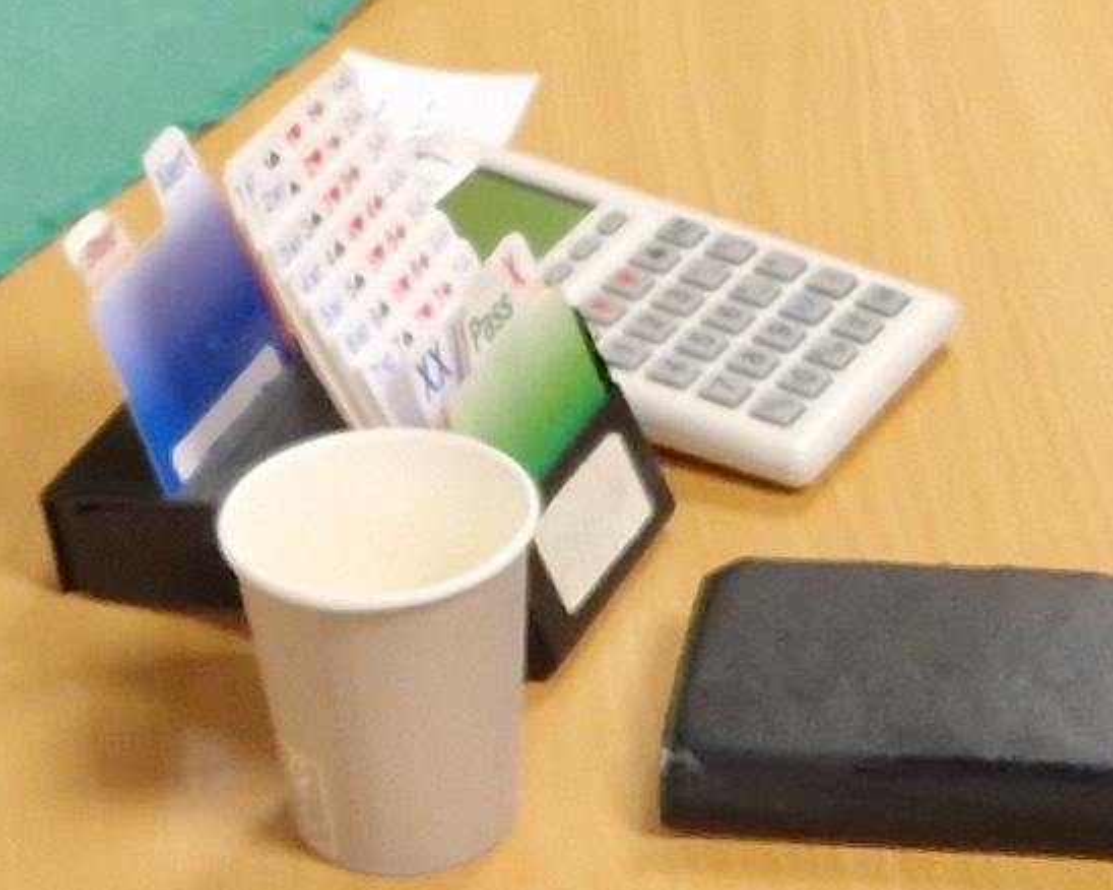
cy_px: -372
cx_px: 187
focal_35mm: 164
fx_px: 5400
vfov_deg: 9.2
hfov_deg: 11.7
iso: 320
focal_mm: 5.4
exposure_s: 1/100
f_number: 1.8
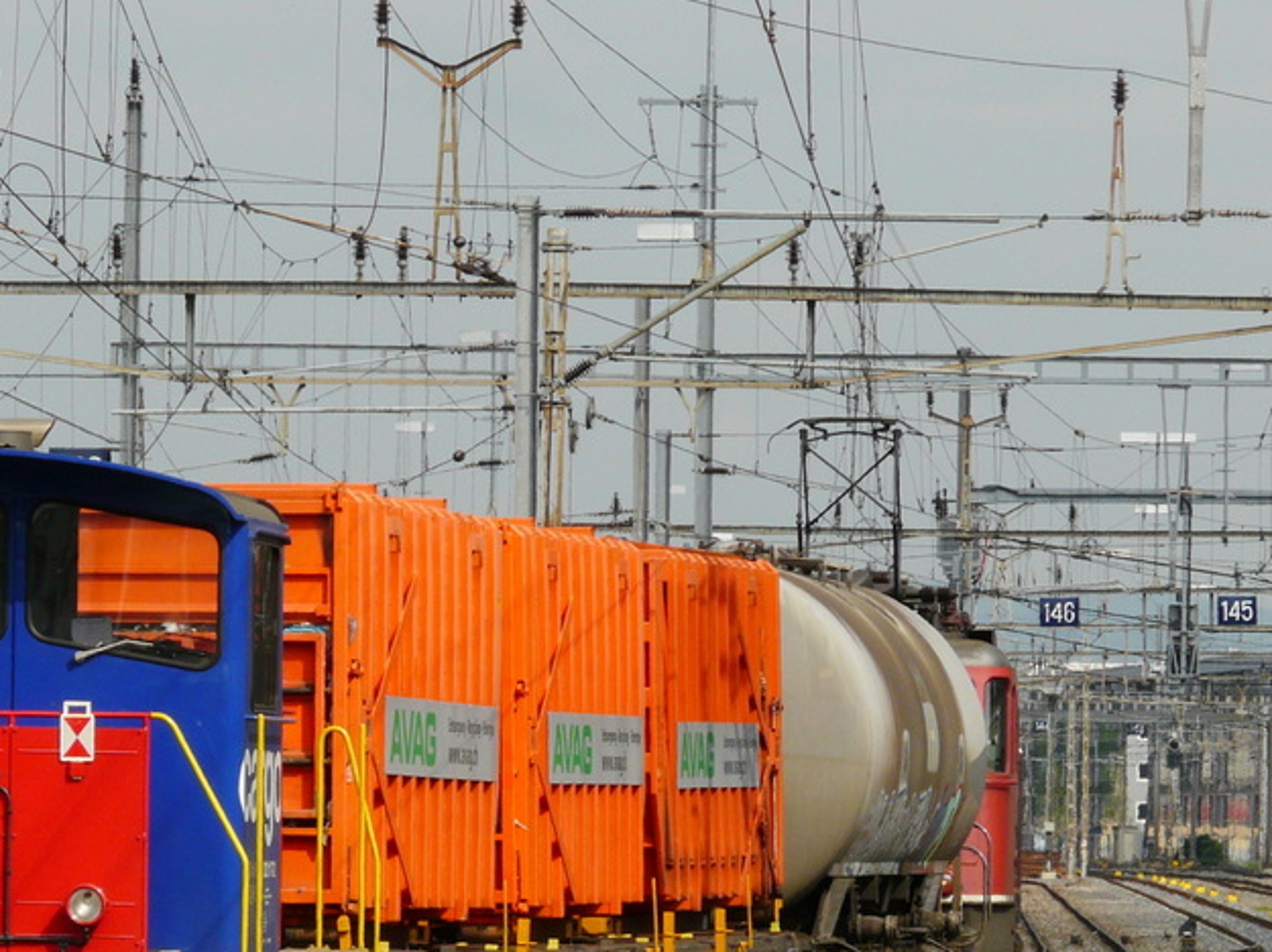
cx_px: 354
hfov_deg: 6.3
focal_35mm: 317
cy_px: 718
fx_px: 11642
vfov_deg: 4.7
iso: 100
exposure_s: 1/400
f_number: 7.1
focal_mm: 32.5
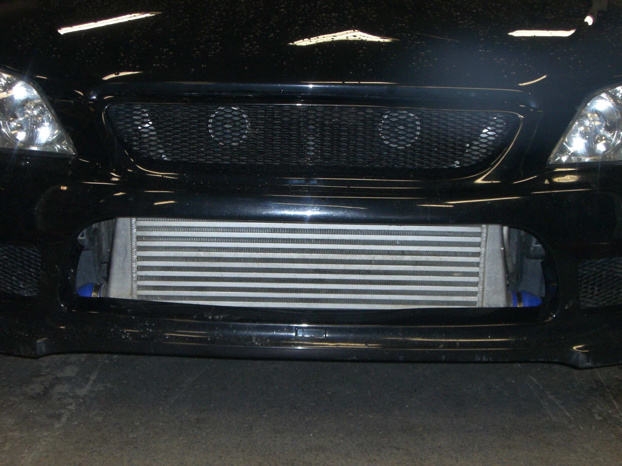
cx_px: 311
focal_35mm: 66
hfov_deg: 29.4
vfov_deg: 22.3
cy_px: 233
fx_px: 1186
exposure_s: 1/60
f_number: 3.6
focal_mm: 10.7
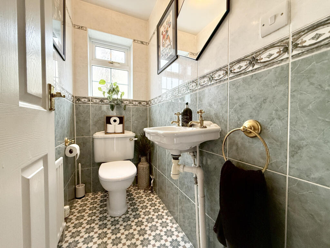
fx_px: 133
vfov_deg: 85.7
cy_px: 124
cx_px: 165
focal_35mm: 14
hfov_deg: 102.1
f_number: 2.2
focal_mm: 2.22
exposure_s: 1/100
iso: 400
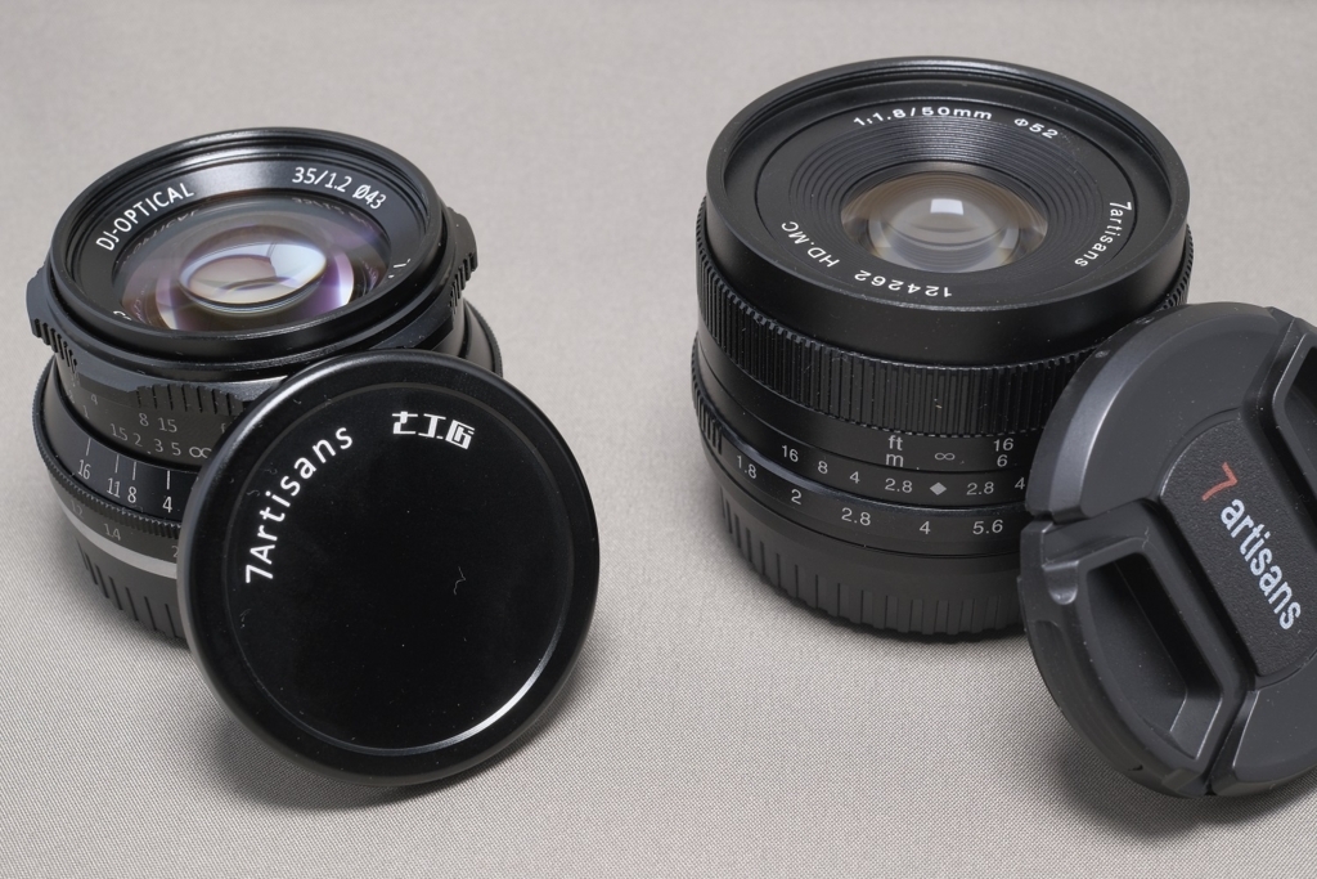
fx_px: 1939
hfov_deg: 37.5
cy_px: 440
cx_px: 658
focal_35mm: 53
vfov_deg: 25.5
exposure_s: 1/1.2
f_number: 11
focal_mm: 35
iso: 400
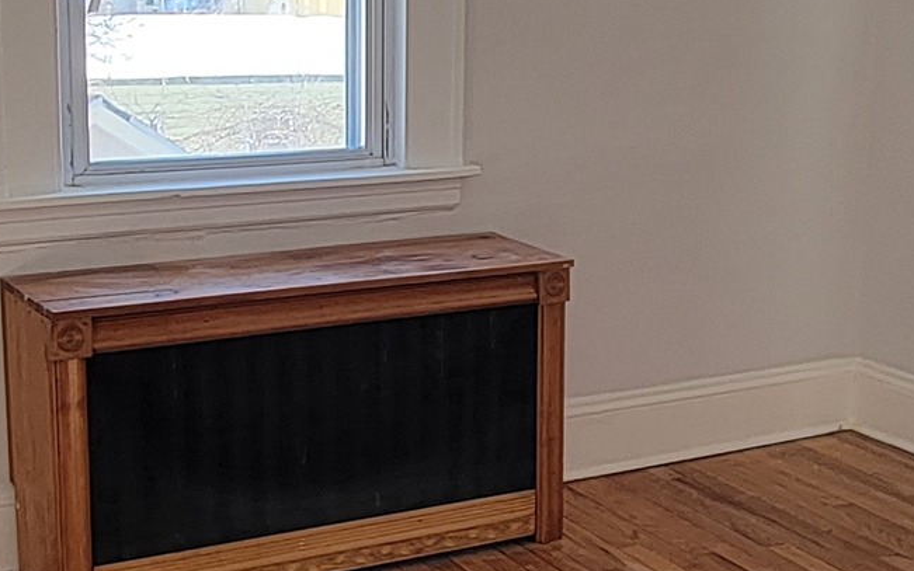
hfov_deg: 31.3
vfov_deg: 20.0
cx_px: 585
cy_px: 239
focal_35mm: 65
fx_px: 1619
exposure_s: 1/60
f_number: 2.2
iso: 64
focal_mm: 2.2
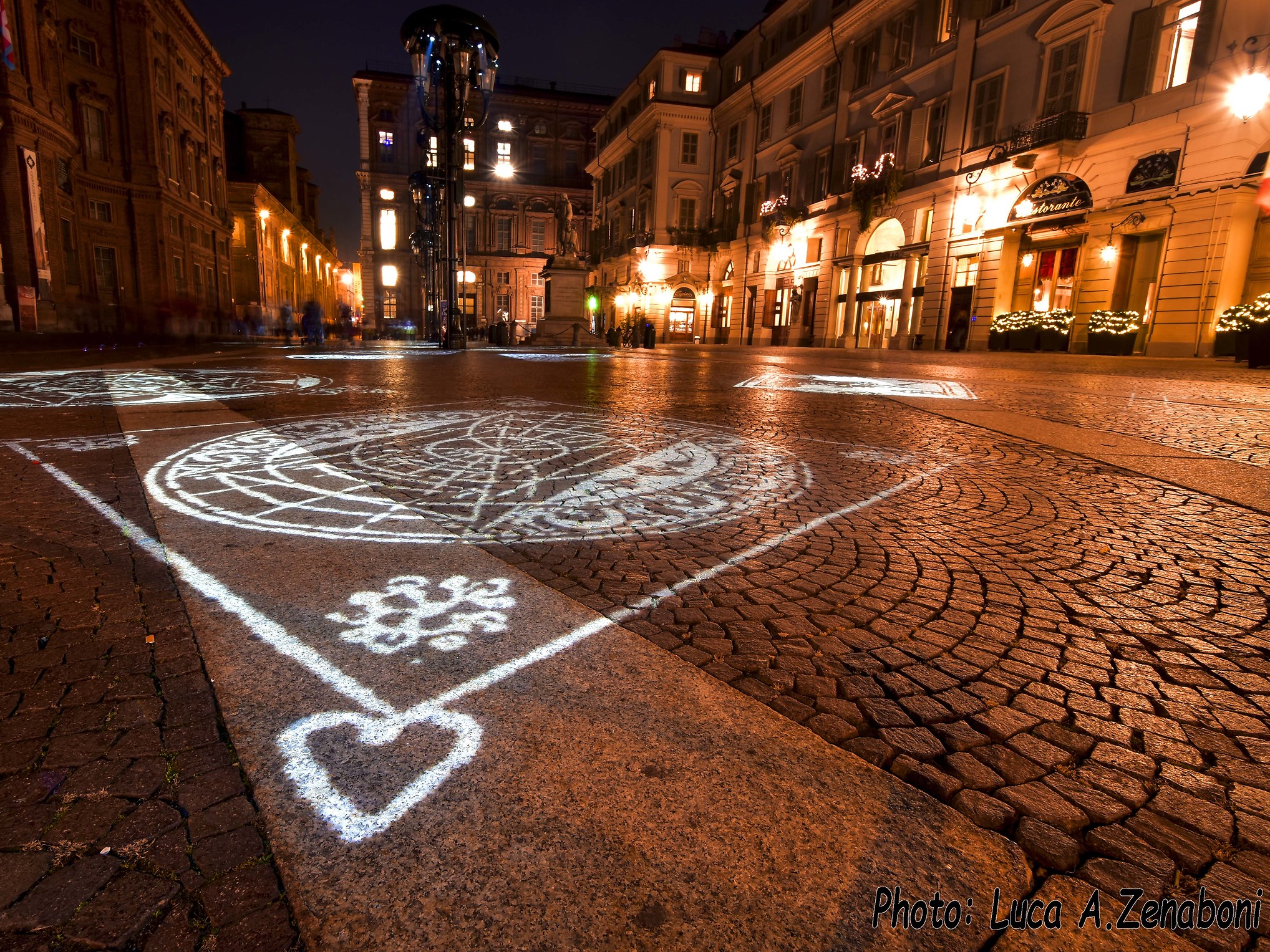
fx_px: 624
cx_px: 576
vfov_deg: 74.7
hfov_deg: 90.8
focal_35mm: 17
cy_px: 456
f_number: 10
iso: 125
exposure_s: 20
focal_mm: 10
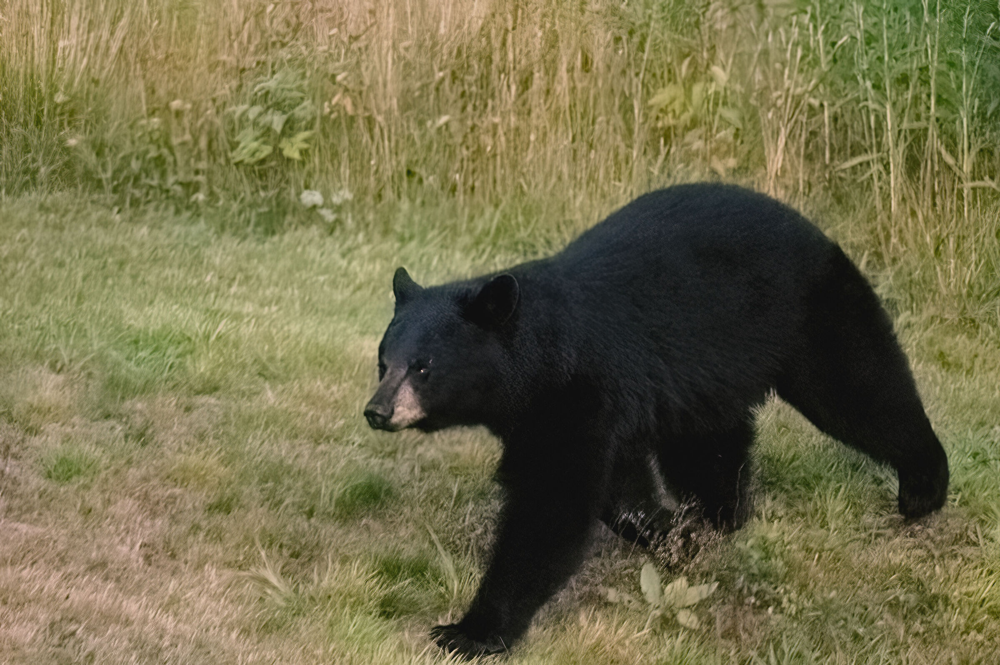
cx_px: 500
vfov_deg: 2.3
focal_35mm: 600
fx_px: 16653
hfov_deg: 3.4
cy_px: 332
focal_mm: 400
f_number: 6
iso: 1600
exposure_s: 1/250
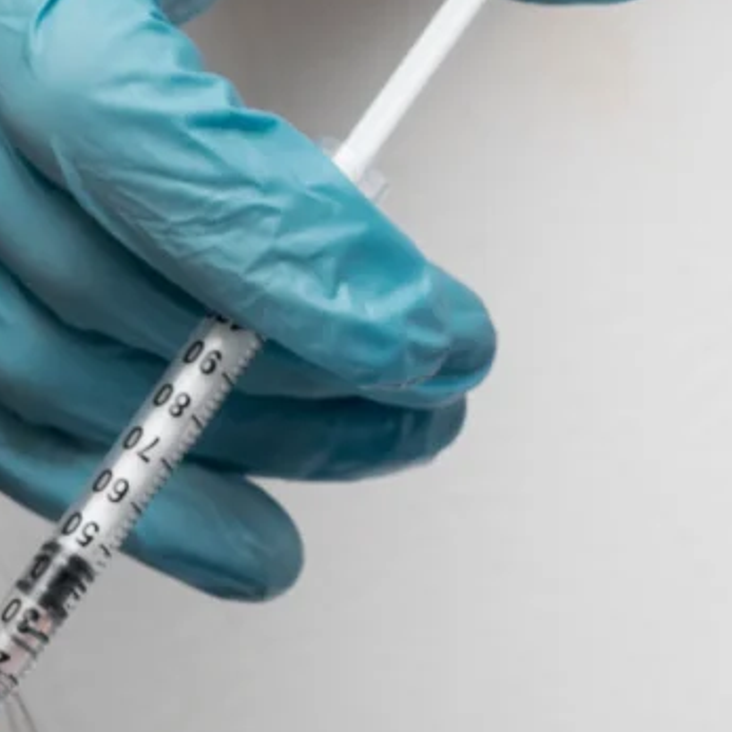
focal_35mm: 345
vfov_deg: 5.1
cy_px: 882
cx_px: -660
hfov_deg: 5.0
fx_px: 8254
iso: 500
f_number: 8
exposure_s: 1/125
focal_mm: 55
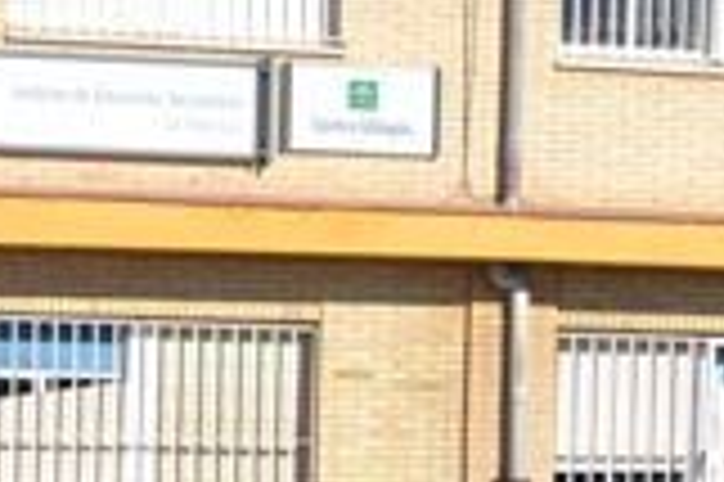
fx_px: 4199
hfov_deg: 9.8
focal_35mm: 209
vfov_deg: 6.5
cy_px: 583
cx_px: 544
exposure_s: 1/250
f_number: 8
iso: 100
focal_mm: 50
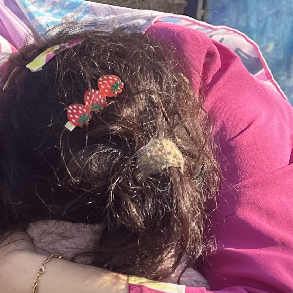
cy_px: 184
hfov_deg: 16.6
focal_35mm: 101
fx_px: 967
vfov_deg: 17.2
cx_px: -47
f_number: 1.78
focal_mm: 6.86
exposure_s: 1/816
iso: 80
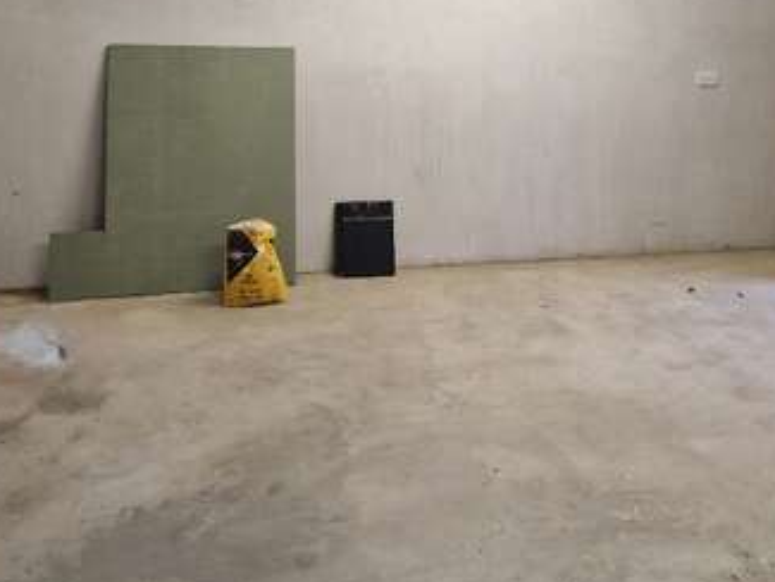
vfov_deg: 37.7
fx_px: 806
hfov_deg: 51.0
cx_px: 467
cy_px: 85
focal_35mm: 36
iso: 160
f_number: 2.2
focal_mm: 2.2
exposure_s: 1/50
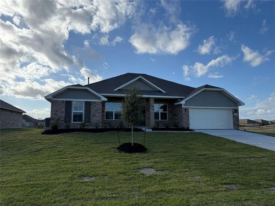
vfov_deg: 56.8
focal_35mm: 24
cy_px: 103
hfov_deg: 71.6
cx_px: 138
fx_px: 191
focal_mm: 6.76
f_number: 1.78
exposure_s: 1/7353
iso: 100
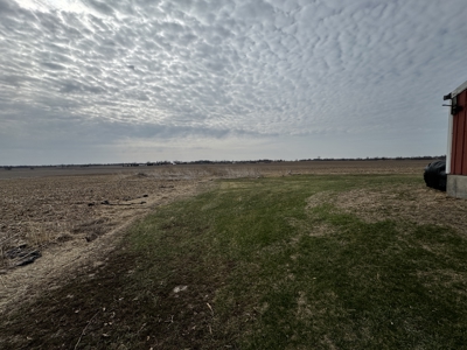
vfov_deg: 85.7
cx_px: 234
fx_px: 189
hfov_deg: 102.1
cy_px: 175
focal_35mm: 14
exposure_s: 1/3390
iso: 50
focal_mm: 2.22
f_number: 2.2
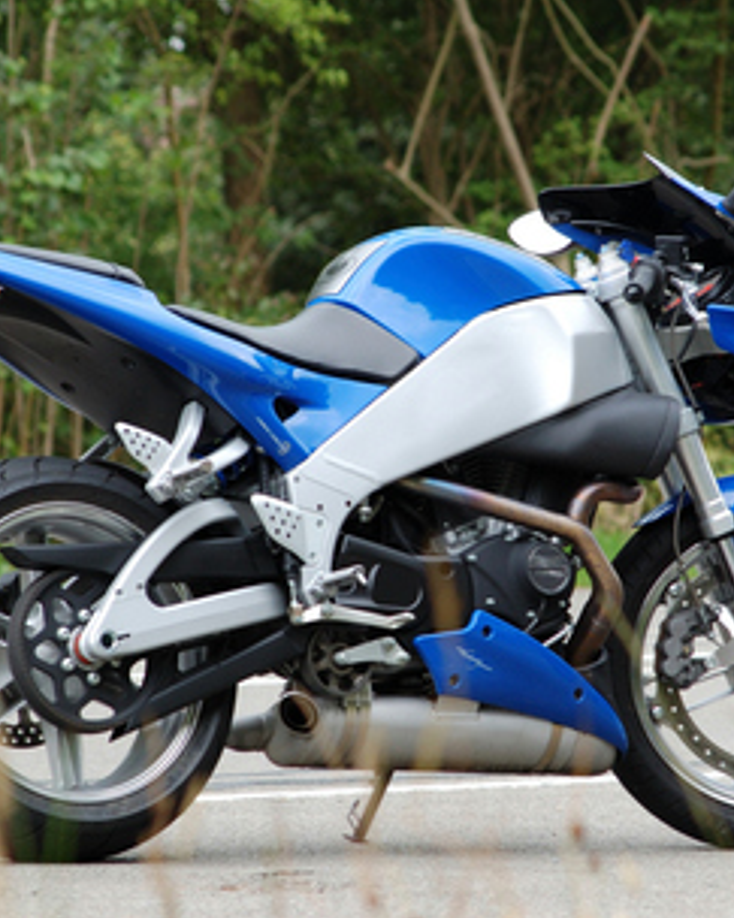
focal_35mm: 288
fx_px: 7817
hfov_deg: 5.4
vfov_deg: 6.7
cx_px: 435
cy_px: 459
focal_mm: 135
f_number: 8
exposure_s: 1/125
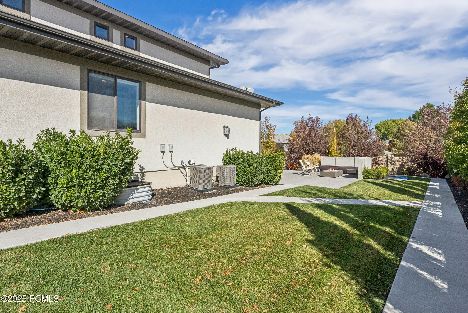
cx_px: 234
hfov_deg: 86.9
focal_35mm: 19
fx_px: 247
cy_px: 156
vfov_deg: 64.6
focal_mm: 19
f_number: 8
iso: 1600
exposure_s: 1/6400
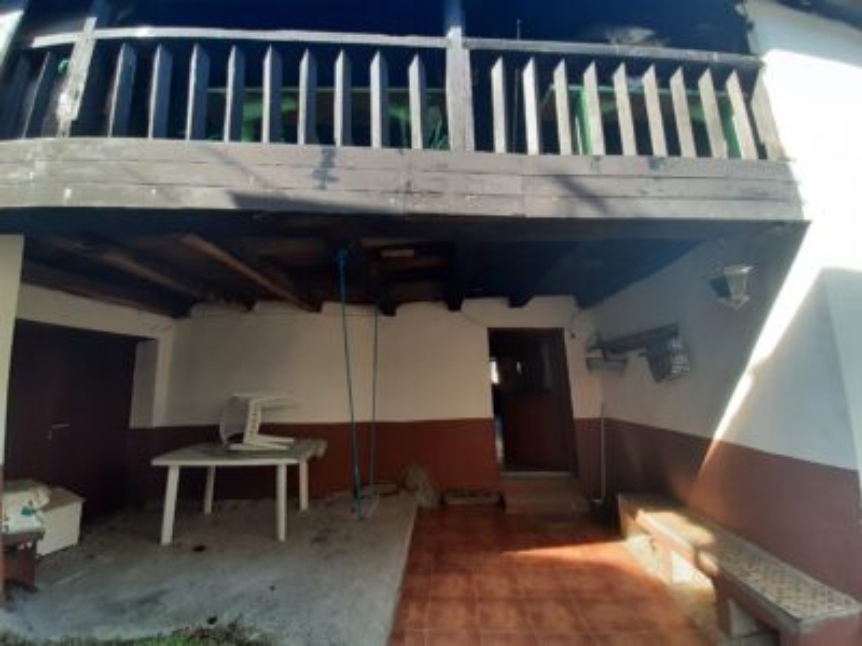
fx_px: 324
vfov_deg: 89.9
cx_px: 431
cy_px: 323
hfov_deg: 106.2
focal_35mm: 13
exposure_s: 1/100
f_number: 2.2
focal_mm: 1.42
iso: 64
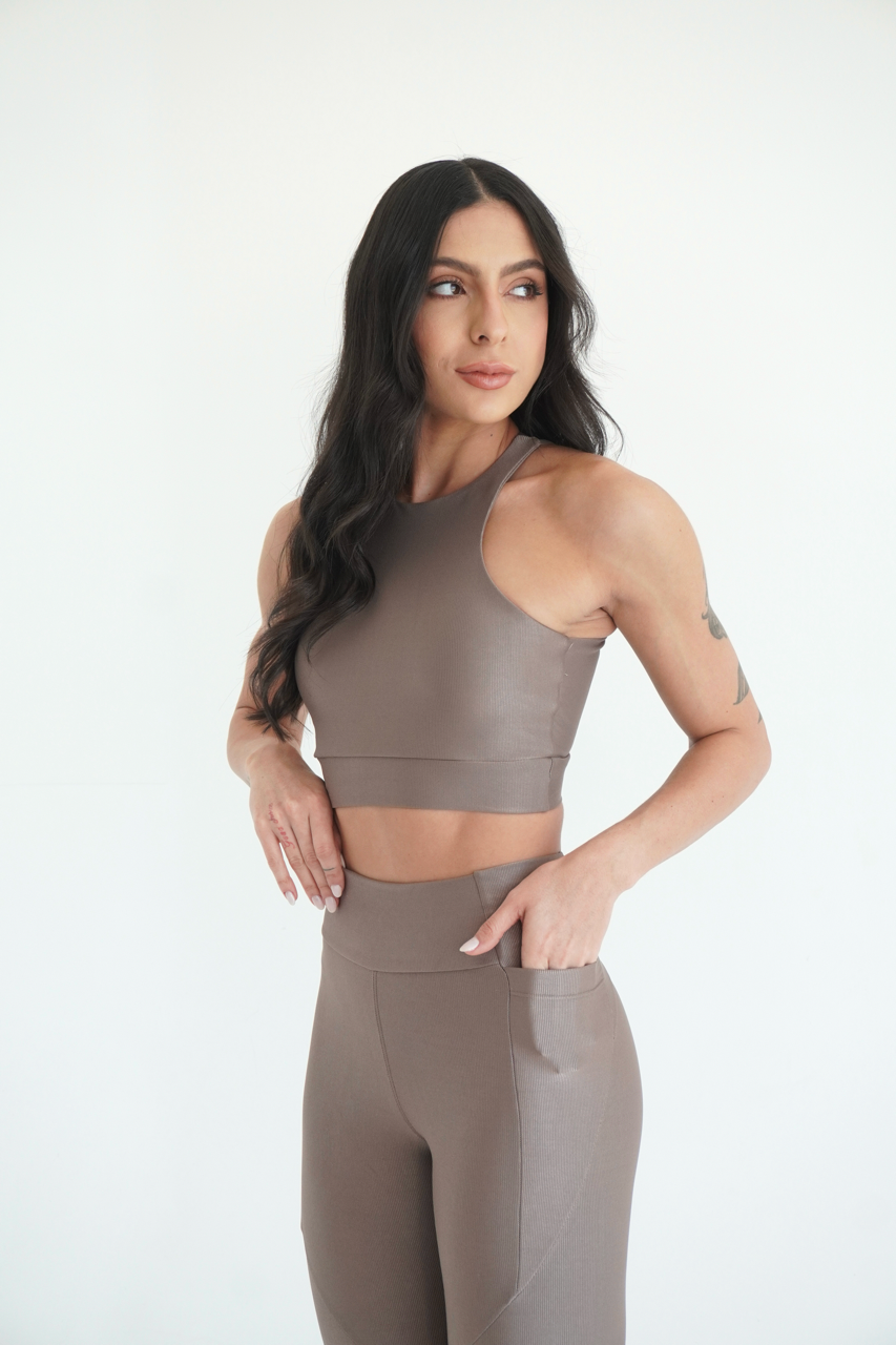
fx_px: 1736
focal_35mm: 46
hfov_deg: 28.9
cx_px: 448
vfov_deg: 42.3
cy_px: 672
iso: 640
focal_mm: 31
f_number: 5.6
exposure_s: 1/160
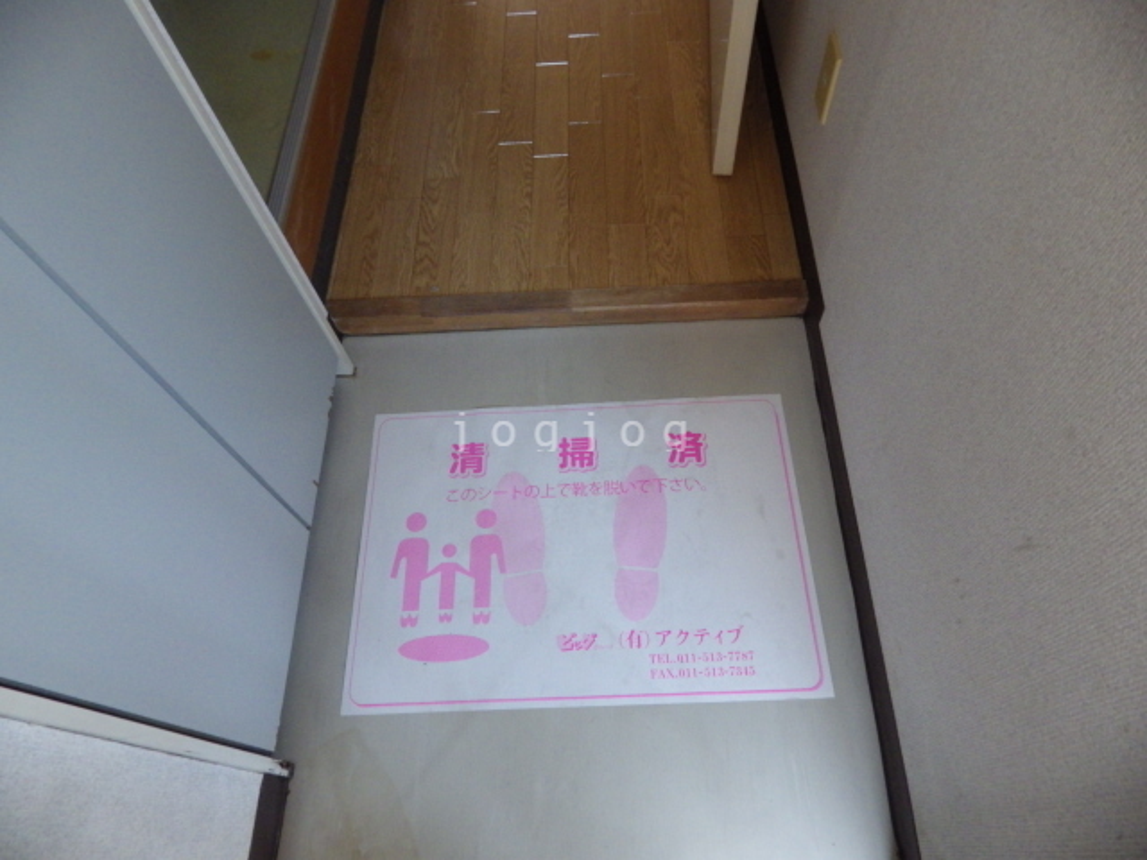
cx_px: 574
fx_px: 729
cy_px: 430
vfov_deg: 61.1
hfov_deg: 76.4
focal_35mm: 22
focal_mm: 4
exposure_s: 1/45
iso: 500
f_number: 3.1
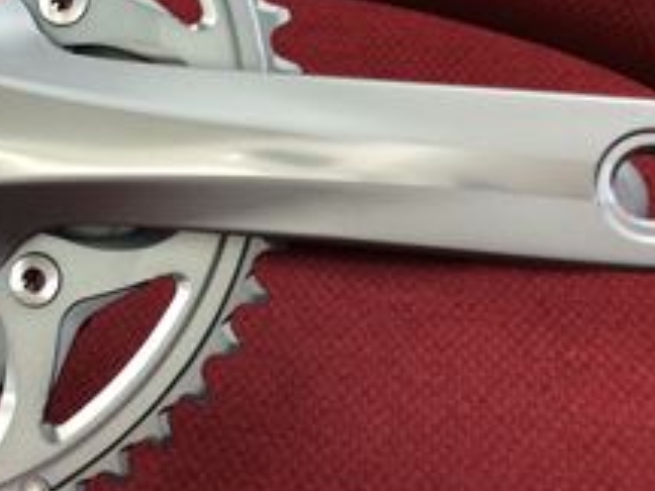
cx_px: 155
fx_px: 1400
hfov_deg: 26.0
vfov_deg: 19.7
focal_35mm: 74
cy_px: 118
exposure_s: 1/24
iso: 64
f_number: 2.4
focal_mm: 3.3
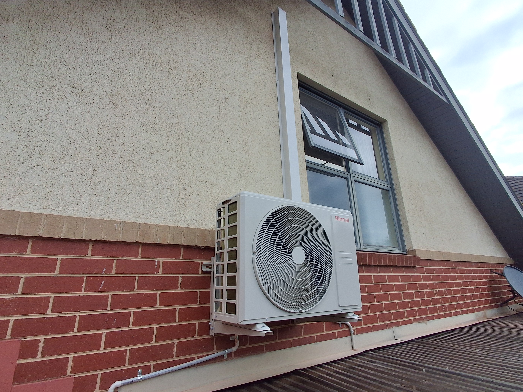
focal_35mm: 19
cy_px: 196
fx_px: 287
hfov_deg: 84.7
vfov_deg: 68.7
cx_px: 264
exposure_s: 1/508
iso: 40
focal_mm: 1.64
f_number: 2.2
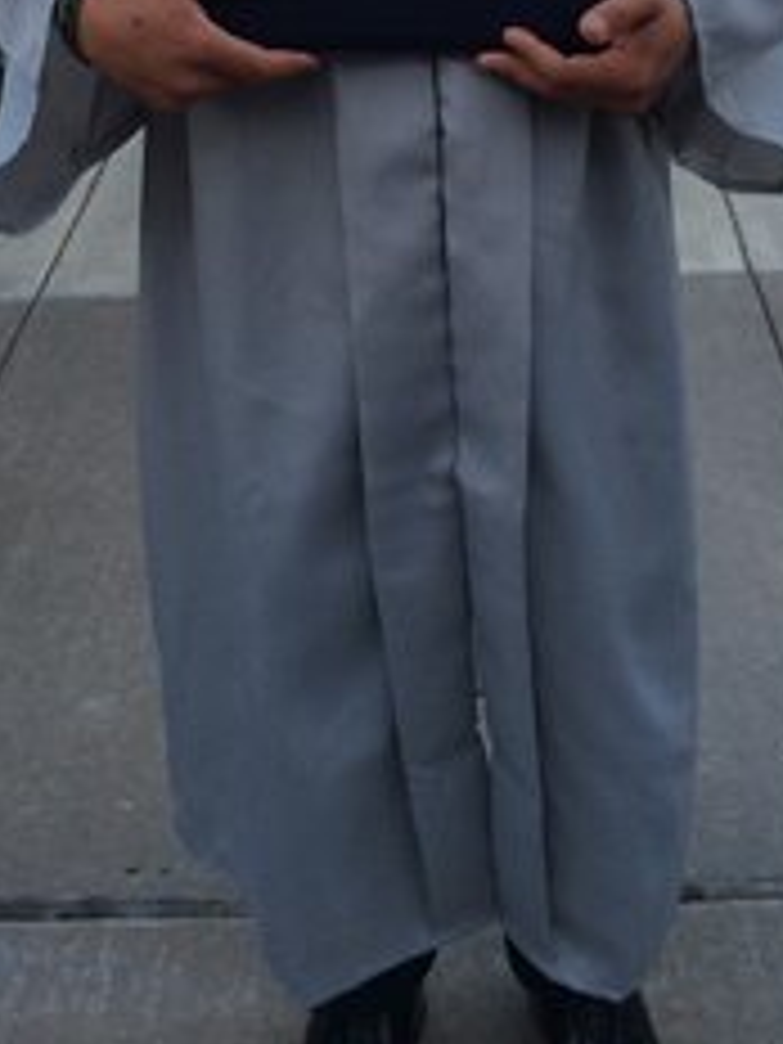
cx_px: 360
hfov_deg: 24.4
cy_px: -32
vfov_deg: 29.7
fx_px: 1810
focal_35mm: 60
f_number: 2.2
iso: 32
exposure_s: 1/40
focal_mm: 4.15
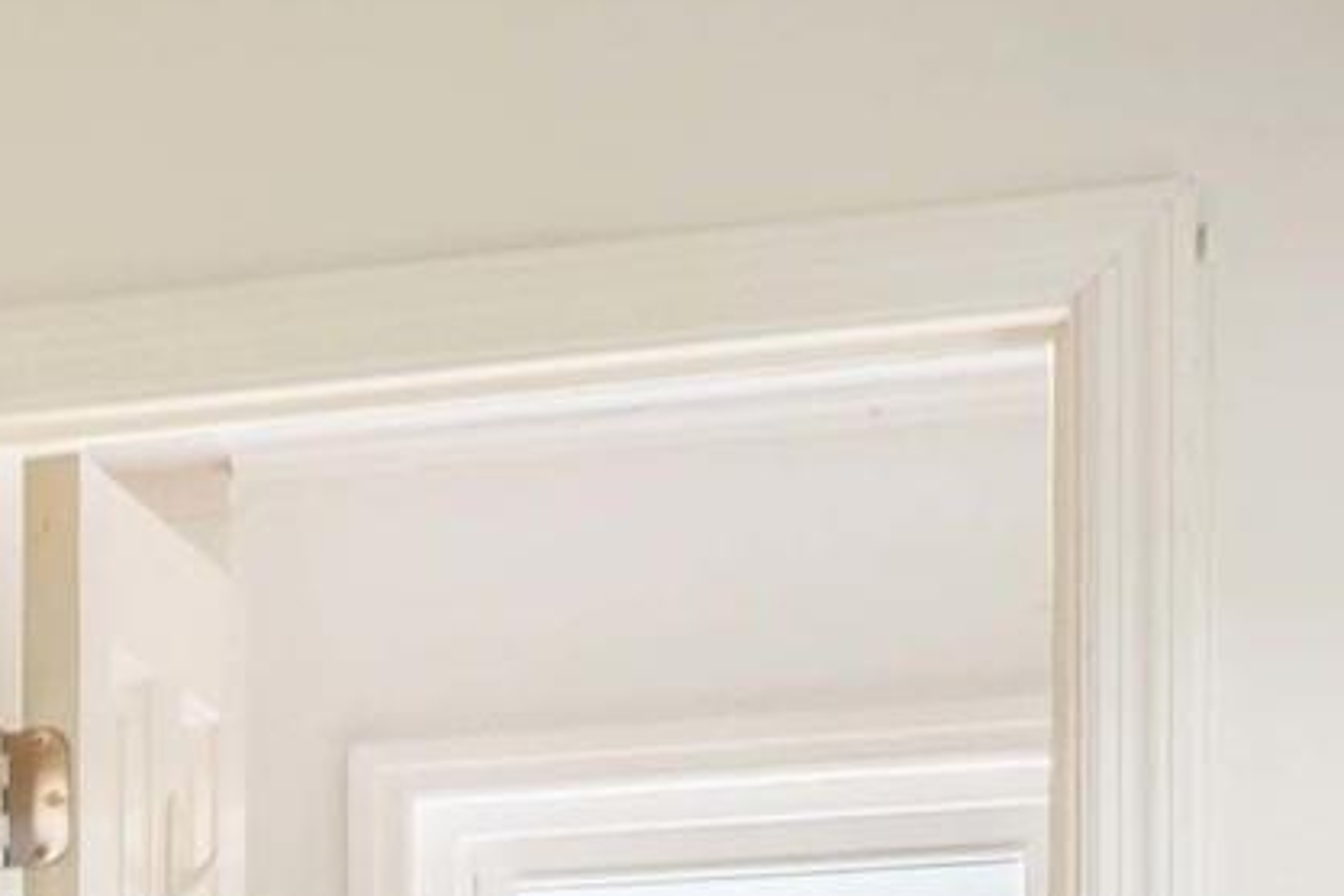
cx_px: -2301
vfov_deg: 8.6
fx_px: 5600
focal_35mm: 150
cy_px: 1826
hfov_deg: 10.7
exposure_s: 1/2.5
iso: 320
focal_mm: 17
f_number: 8
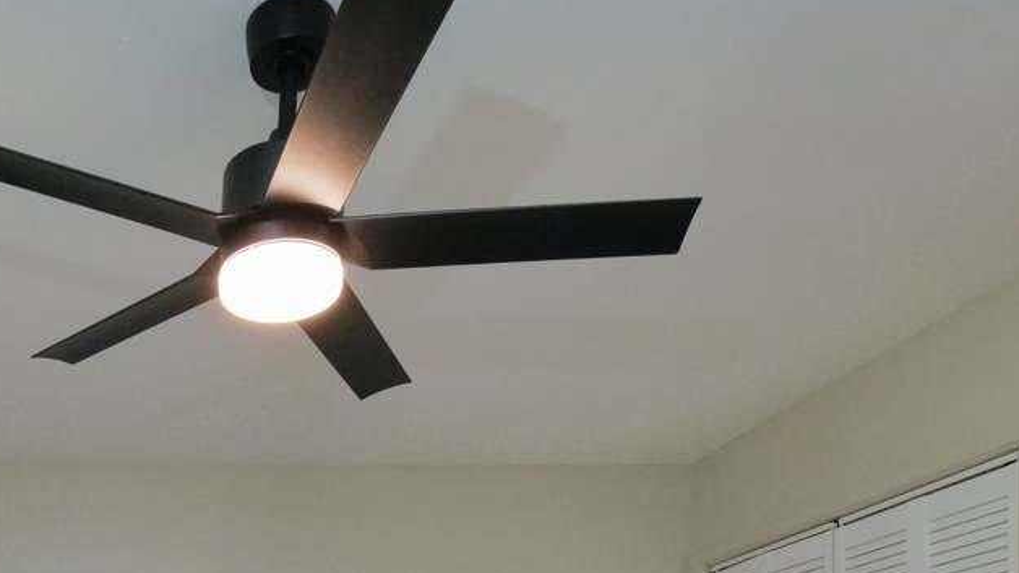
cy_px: 784
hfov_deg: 51.8
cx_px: 157
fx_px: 946
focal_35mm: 35
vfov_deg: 27.1
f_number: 6.3
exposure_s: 1/160
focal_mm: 7
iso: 800
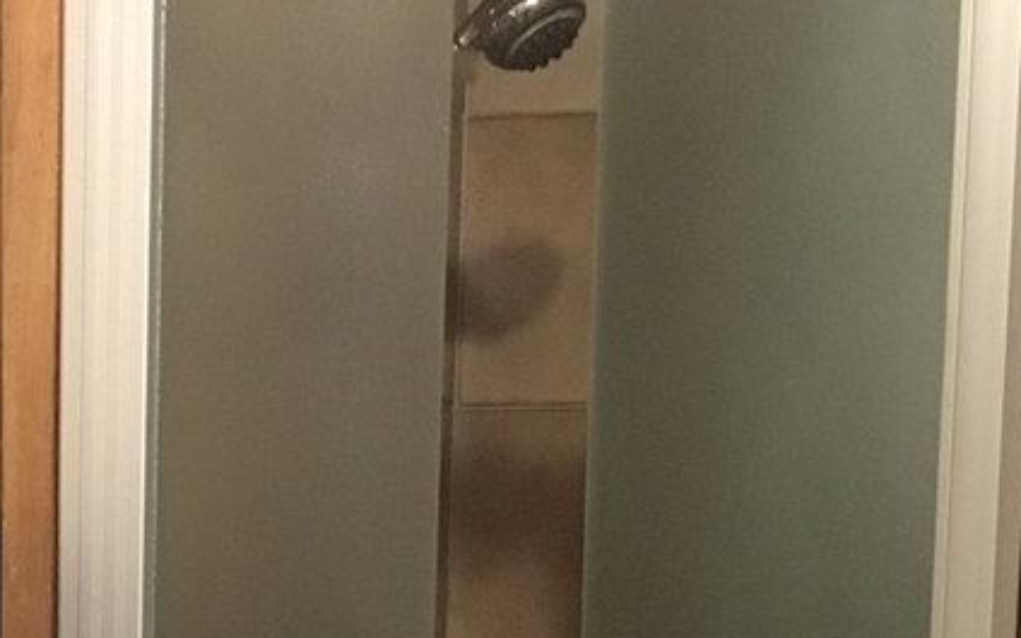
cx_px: 356
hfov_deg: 17.9
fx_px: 3228
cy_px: 1423
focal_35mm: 116
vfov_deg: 10.1
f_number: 2.2
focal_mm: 4.15
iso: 320
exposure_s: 1/17
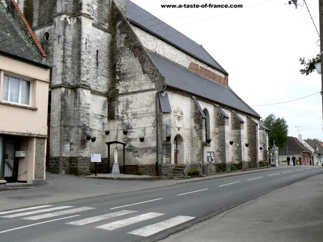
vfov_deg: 36.0
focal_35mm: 40
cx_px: 162
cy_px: 121
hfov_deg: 46.8
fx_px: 373
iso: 80
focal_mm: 6.6
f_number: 6.3
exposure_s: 1/400
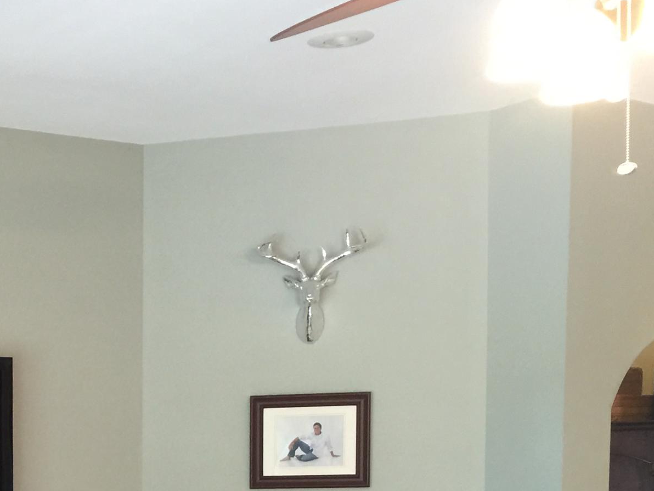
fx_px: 1379
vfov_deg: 19.1
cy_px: 582
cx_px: -155
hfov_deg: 24.0
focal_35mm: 73
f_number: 2.2
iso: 50
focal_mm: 4.15
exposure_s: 1/15
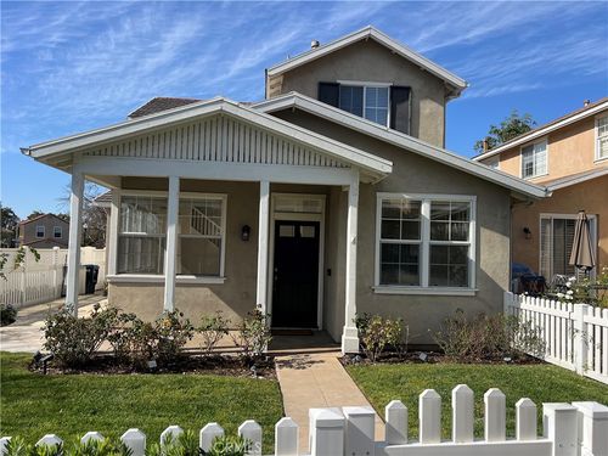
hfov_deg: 67.3
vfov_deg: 53.1
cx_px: 304
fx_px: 457
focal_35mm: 26
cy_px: 228
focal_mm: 5.7
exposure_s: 1/3356
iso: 50
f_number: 1.5
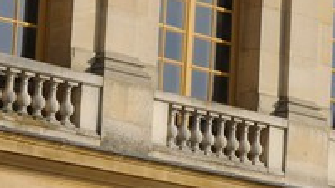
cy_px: 118
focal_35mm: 299
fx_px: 2652
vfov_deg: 4.0
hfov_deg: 6.4
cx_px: 1111
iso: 100
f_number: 11
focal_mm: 36
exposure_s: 1/160
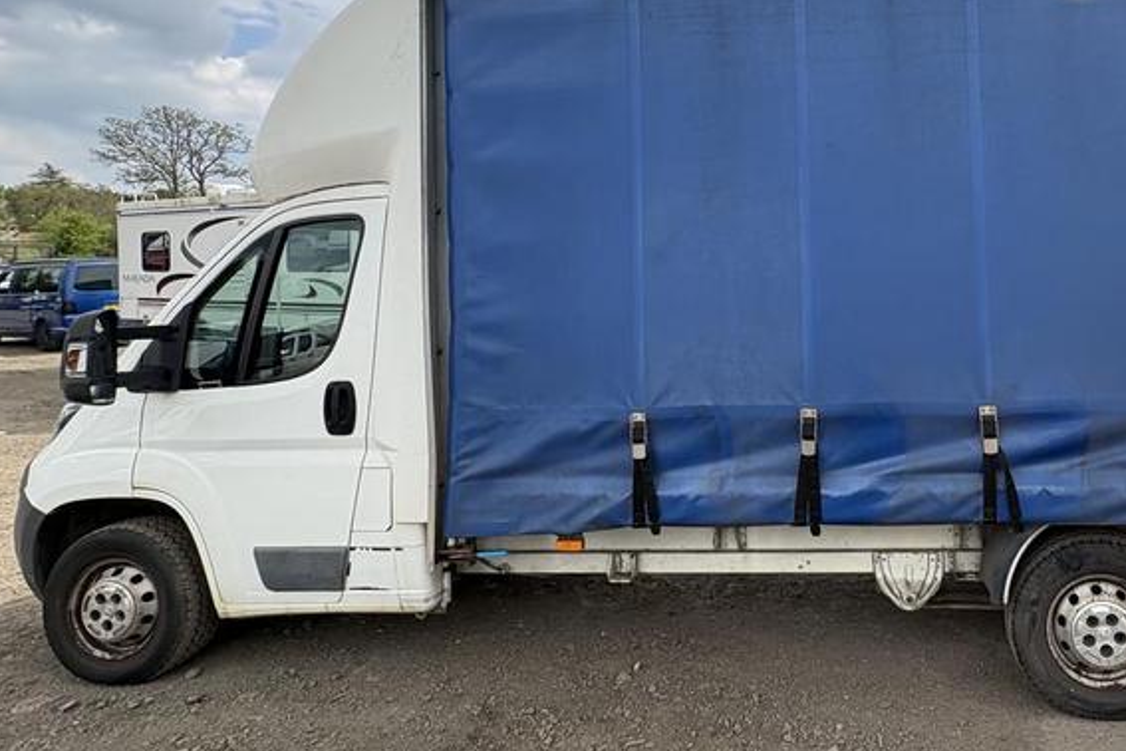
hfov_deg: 70.5
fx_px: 719
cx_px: 858
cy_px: 246
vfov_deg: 53.9
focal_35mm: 23
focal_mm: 2.22
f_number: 2.2
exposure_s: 1/591
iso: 64
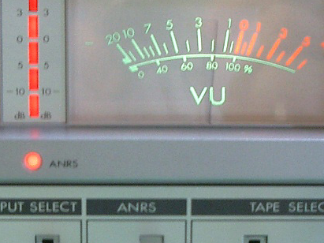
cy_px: 174
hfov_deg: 18.0
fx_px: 1020
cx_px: 84
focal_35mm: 109
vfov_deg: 13.5
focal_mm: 5.8
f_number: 2.6
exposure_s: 1/10
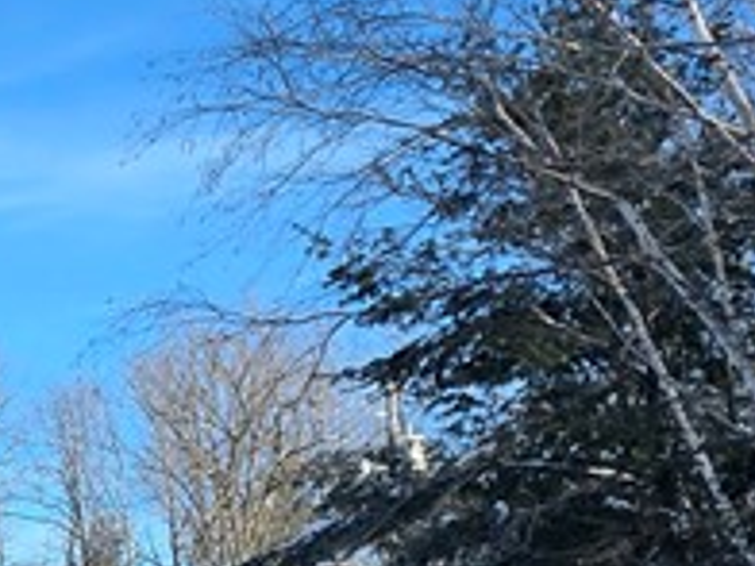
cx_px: -173
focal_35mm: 68
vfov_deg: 20.2
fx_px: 1483
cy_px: 693
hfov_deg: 25.4
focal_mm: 2.2
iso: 40
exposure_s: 1/833
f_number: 1.9
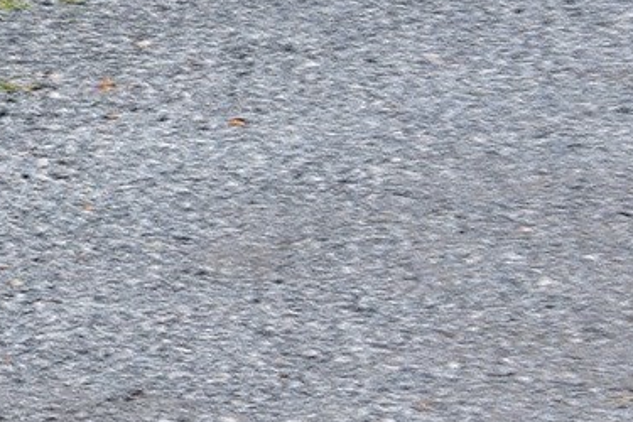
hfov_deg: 9.8
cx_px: -967
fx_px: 3165
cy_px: -608
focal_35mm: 180
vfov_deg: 7.2
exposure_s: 1/500
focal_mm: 22
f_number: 8
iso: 220
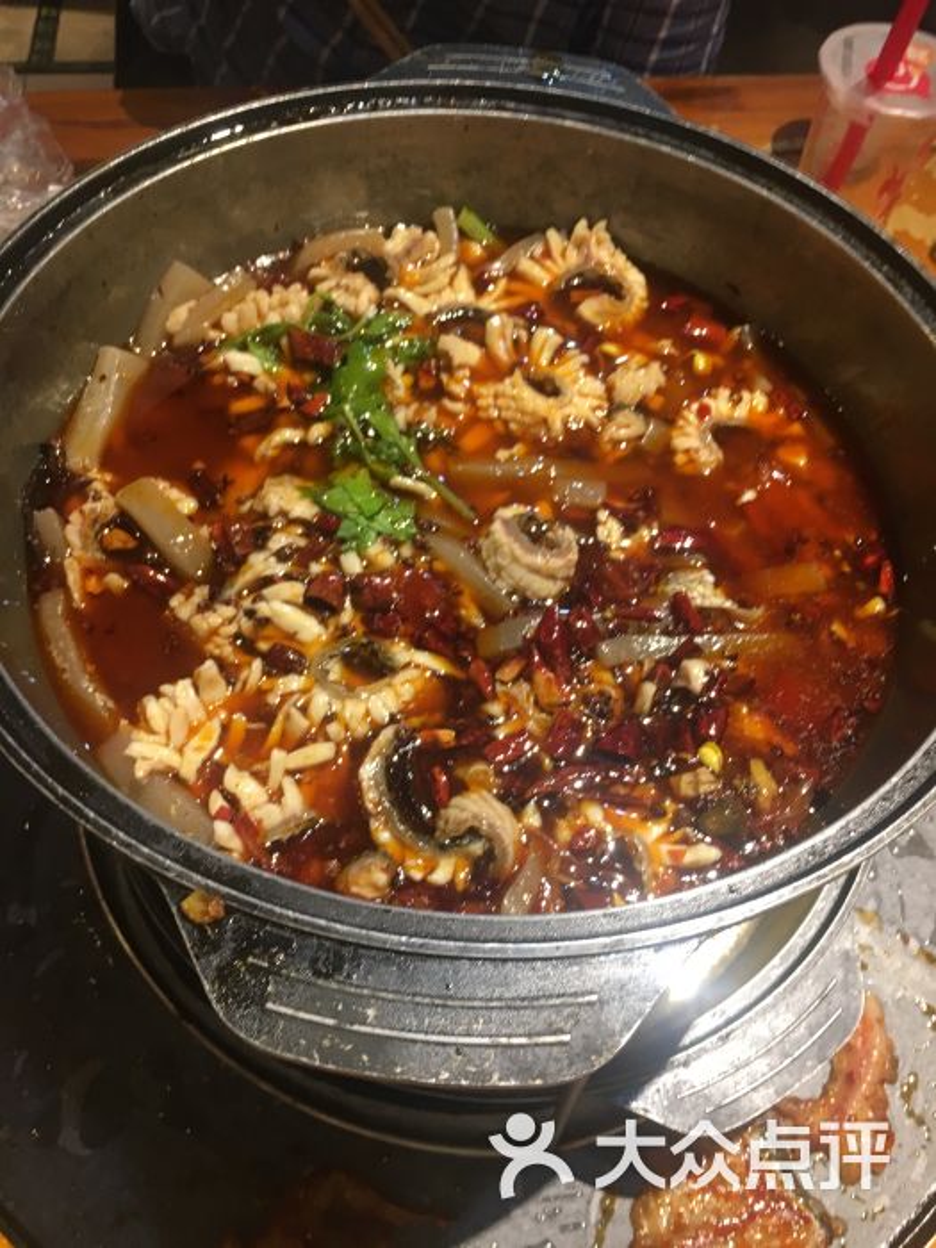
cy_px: 624
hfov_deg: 48.2
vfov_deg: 61.7
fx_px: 1046
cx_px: 468
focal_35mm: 29
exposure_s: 1/33
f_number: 2.2
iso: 100
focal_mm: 4.15
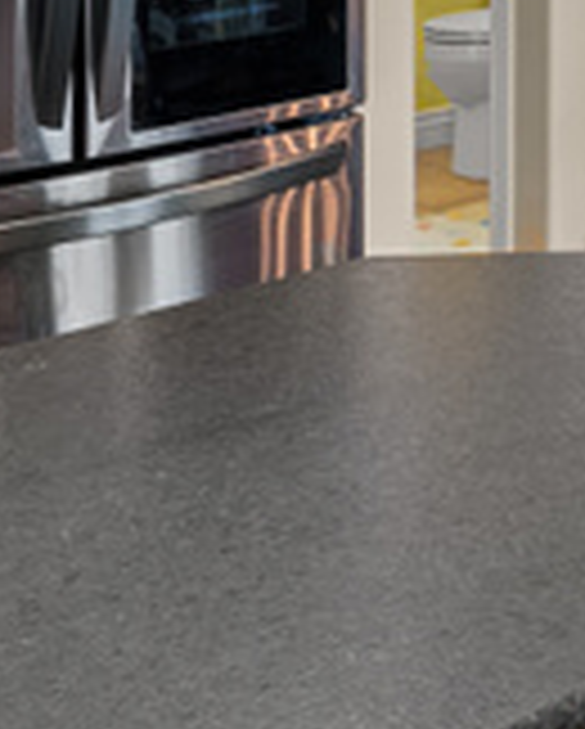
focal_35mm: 95
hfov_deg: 14.8
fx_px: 2052
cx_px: 945
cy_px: -245
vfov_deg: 18.6
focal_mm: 16
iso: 400
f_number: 9
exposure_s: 1/1.67
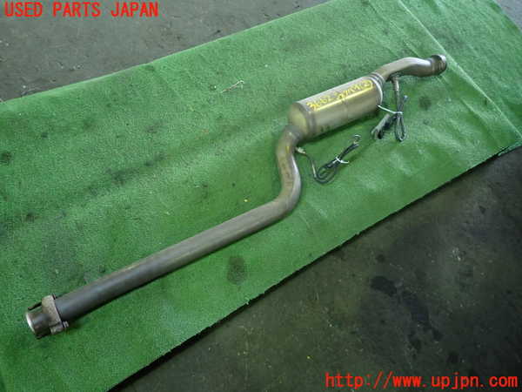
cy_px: 196
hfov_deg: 69.4
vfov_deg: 54.9
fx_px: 377
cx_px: 261
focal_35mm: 25
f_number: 2
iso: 400
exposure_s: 1/30
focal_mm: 4.5
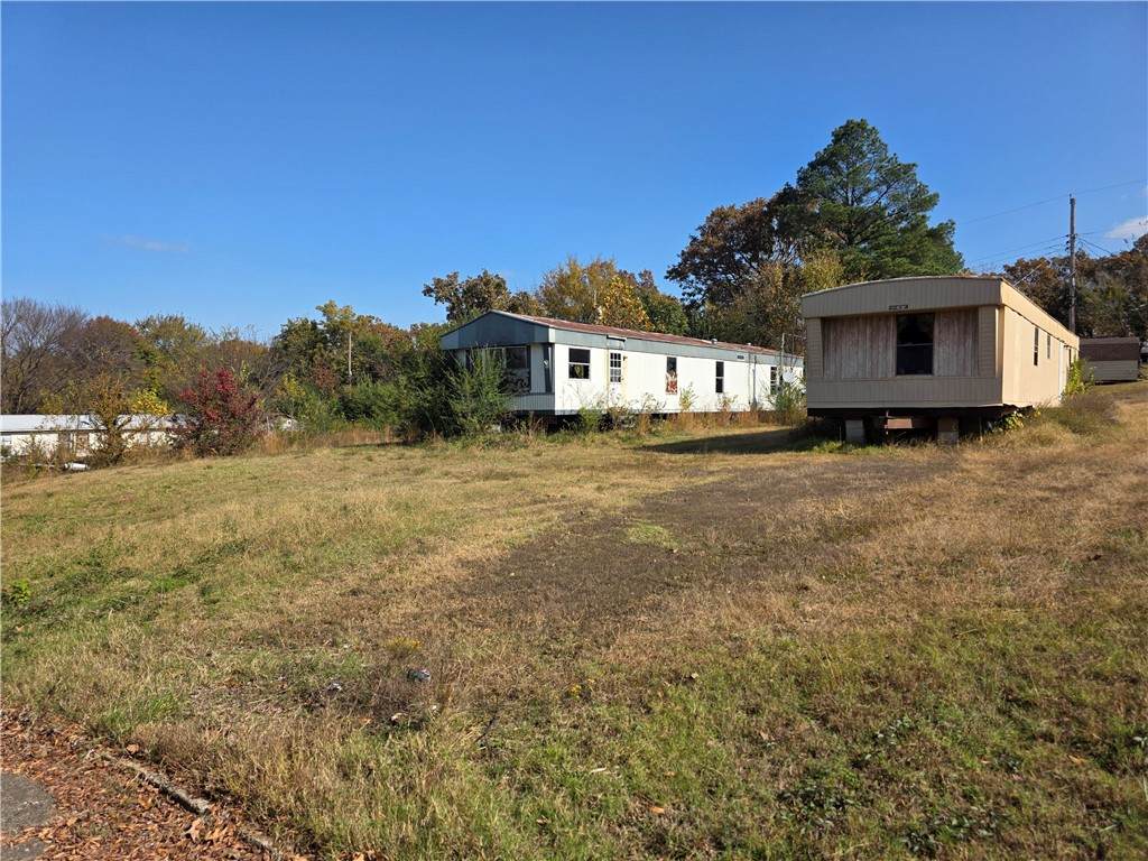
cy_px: 430
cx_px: 574
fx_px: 763
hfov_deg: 73.9
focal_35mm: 23
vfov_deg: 58.9
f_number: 1.7
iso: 80
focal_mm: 6.3
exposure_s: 1/5778
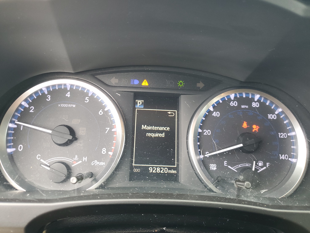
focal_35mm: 26
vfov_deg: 53.1
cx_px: 155
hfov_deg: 67.3
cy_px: 116
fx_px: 233
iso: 72
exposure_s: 1/60.2
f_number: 1.5
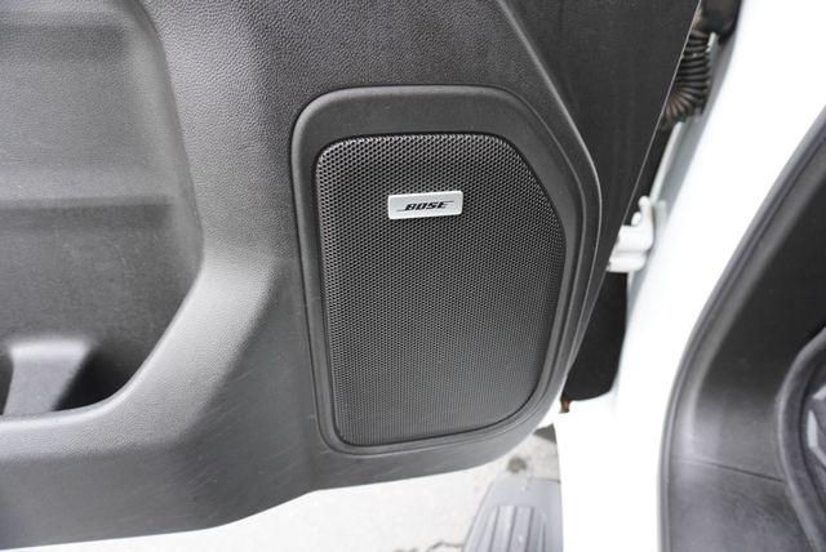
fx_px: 551
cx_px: 413
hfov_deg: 73.7
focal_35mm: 24
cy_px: 276
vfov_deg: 53.2
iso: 640
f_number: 4
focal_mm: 16
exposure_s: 1/60
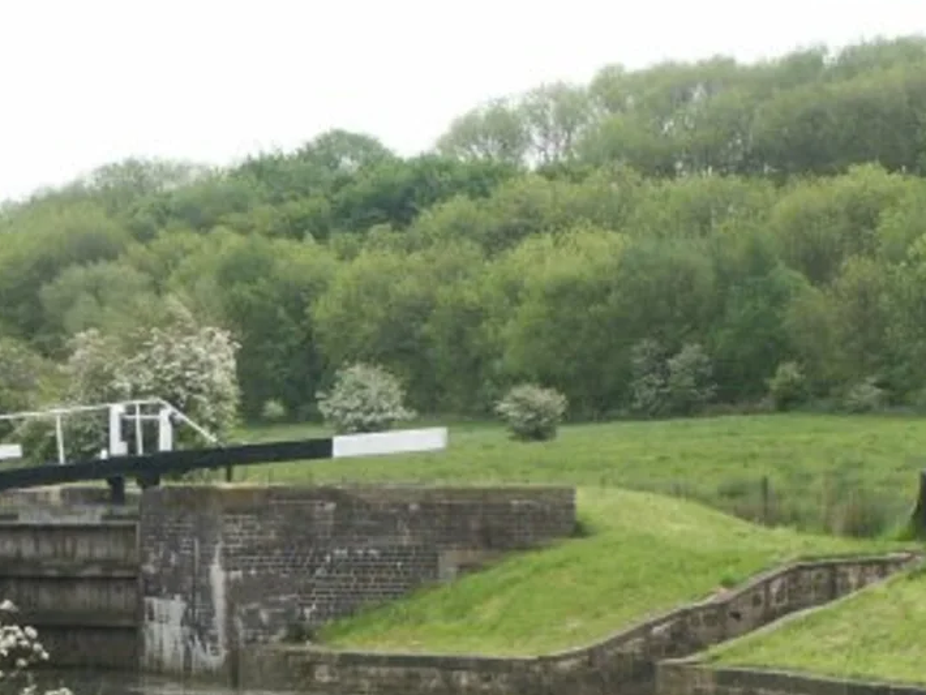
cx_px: 201
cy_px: 656
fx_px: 4014
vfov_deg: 9.8
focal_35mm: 150
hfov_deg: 13.1
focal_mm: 18.44
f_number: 5.6
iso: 100
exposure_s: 1/350
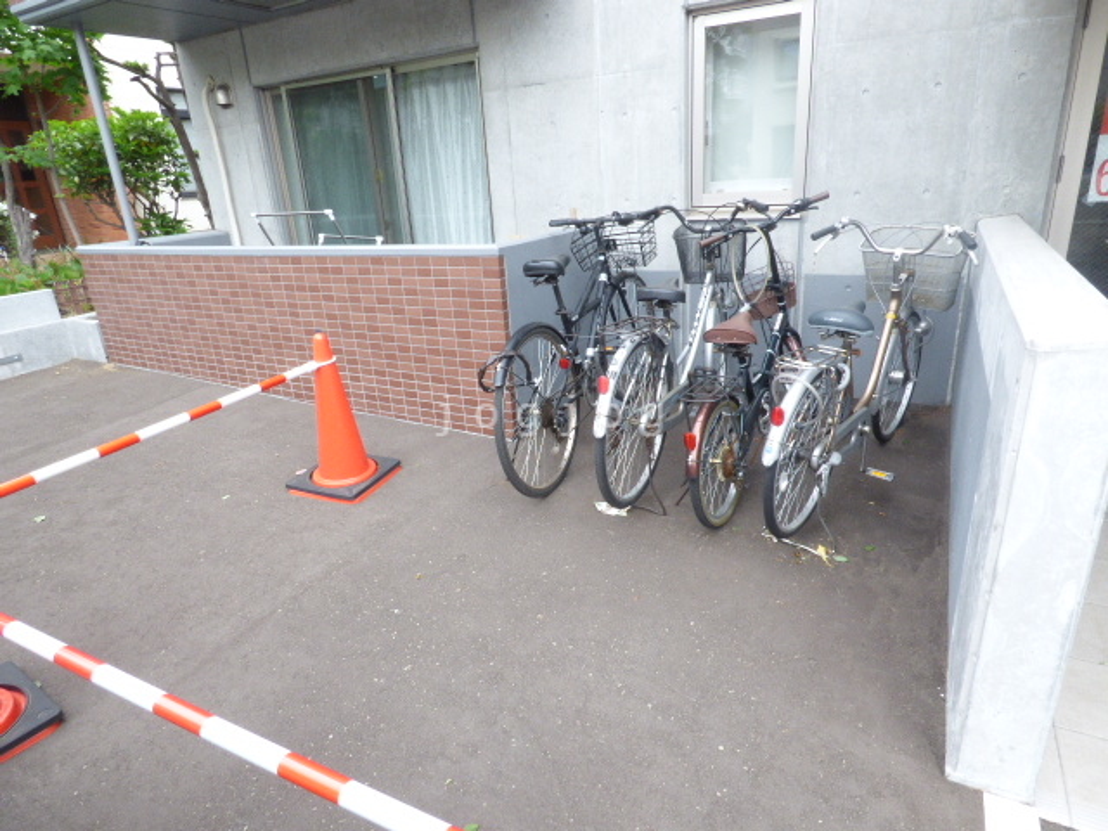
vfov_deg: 66.0
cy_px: 416
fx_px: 640
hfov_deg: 81.7
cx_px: 554
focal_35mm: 20
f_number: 7.1
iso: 200
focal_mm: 3.58
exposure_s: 1/40
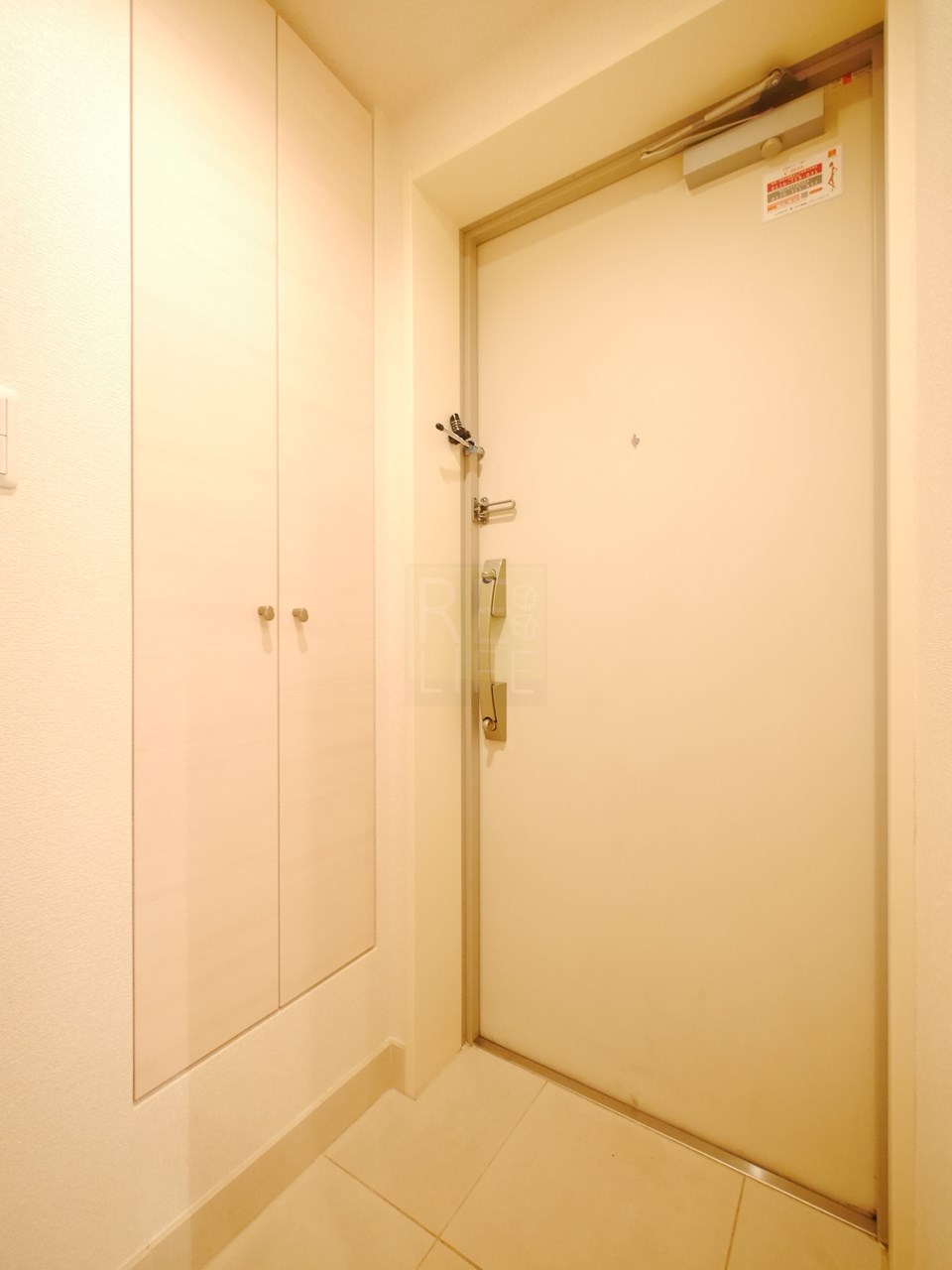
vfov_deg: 94.5
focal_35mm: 16
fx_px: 587
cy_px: 635
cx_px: 476
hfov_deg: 78.1
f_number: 4
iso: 1600
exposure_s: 1/20
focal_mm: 8
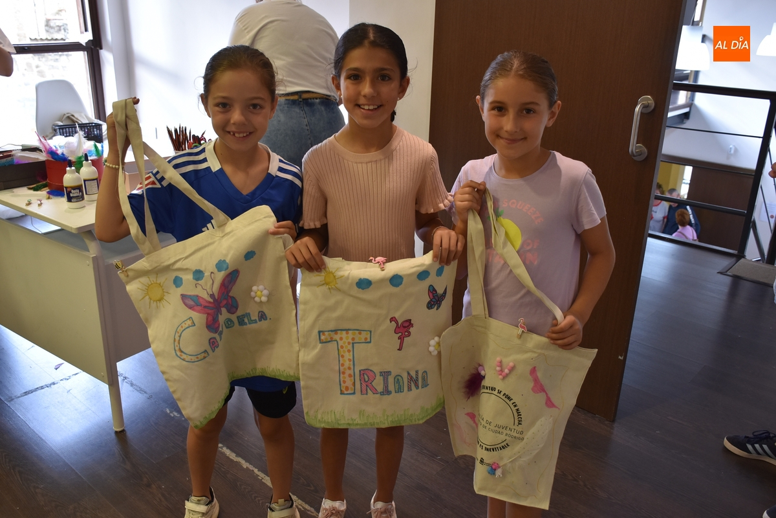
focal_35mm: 33
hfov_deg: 57.2
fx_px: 711
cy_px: 259
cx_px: 388
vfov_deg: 40.0
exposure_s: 1/60
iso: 400
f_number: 4
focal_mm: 22
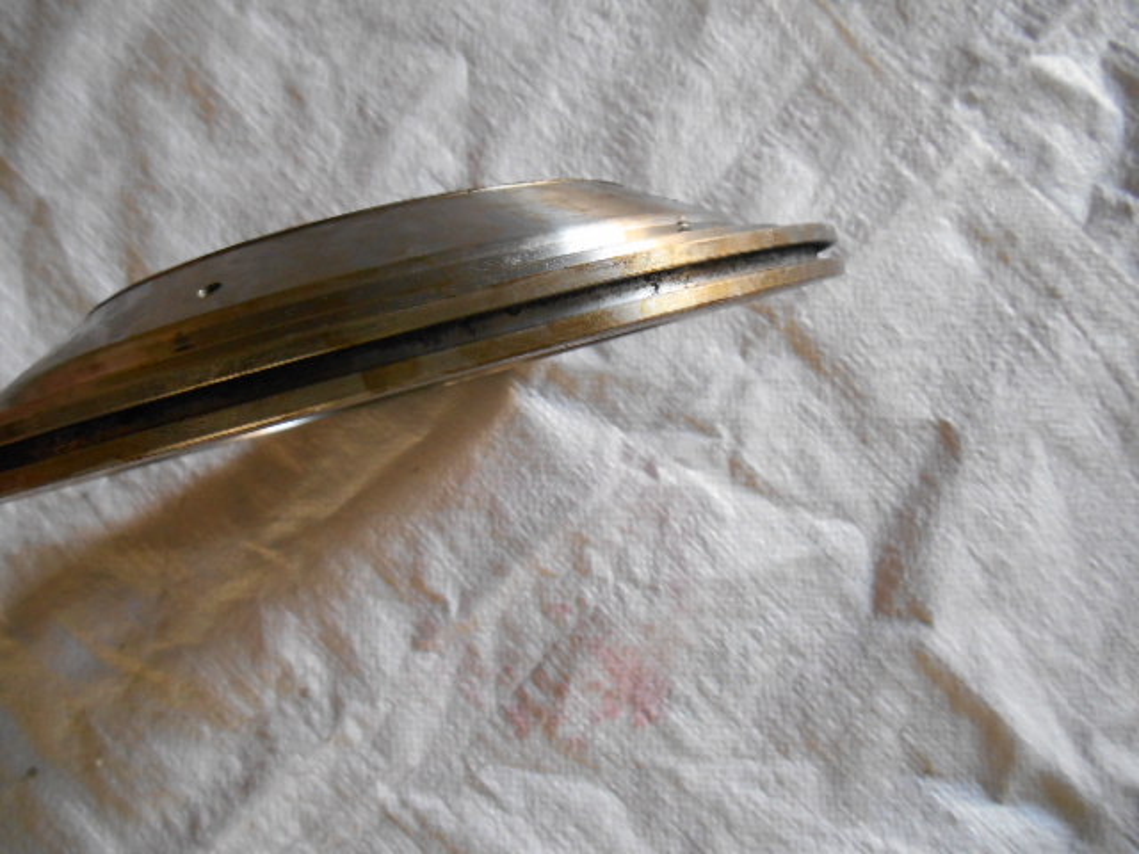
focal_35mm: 26
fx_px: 856
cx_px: 570
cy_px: 427
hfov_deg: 67.3
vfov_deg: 53.1
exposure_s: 1/30
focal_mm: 4.7
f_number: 3.4
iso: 400
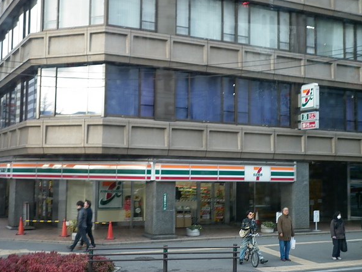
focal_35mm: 51
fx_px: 533
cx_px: 178
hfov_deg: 37.5
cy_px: 137
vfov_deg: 28.6
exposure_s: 1/50
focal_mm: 9
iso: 125
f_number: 3.8
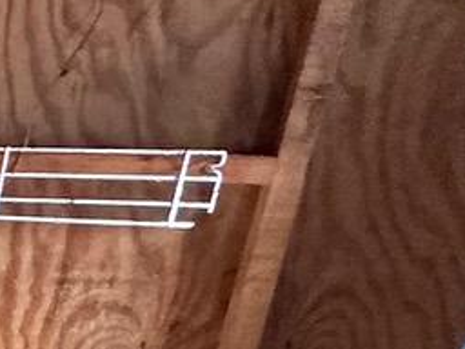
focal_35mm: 112
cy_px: 507
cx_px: -1291
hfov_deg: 8.8
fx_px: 1505
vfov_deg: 12.6
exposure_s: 1/99
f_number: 2.2
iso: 320
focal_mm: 2.22
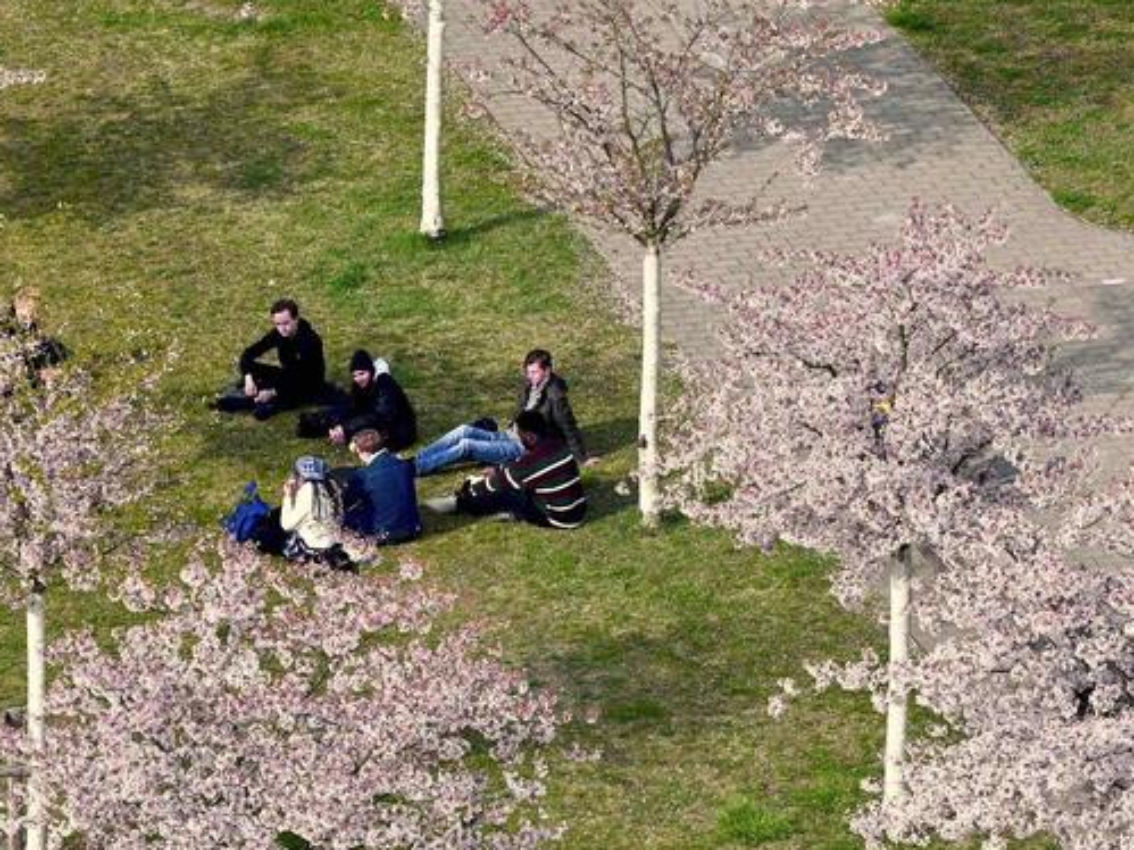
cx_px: 509
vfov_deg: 3.9
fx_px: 12609
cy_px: 570
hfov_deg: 5.1
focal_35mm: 385
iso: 125
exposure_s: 1/250
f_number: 8
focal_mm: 200
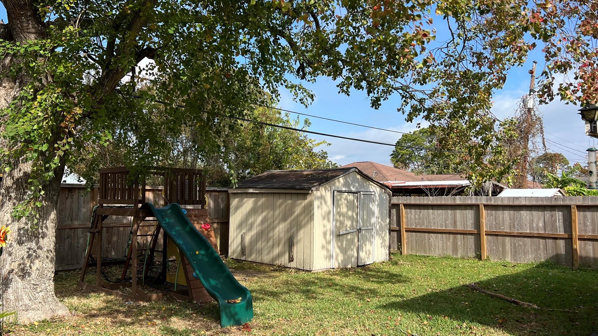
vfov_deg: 36.7
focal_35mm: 32
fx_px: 507
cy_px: 162
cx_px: 268
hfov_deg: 60.9
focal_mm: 5.7
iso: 50
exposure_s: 1/2404
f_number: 1.5
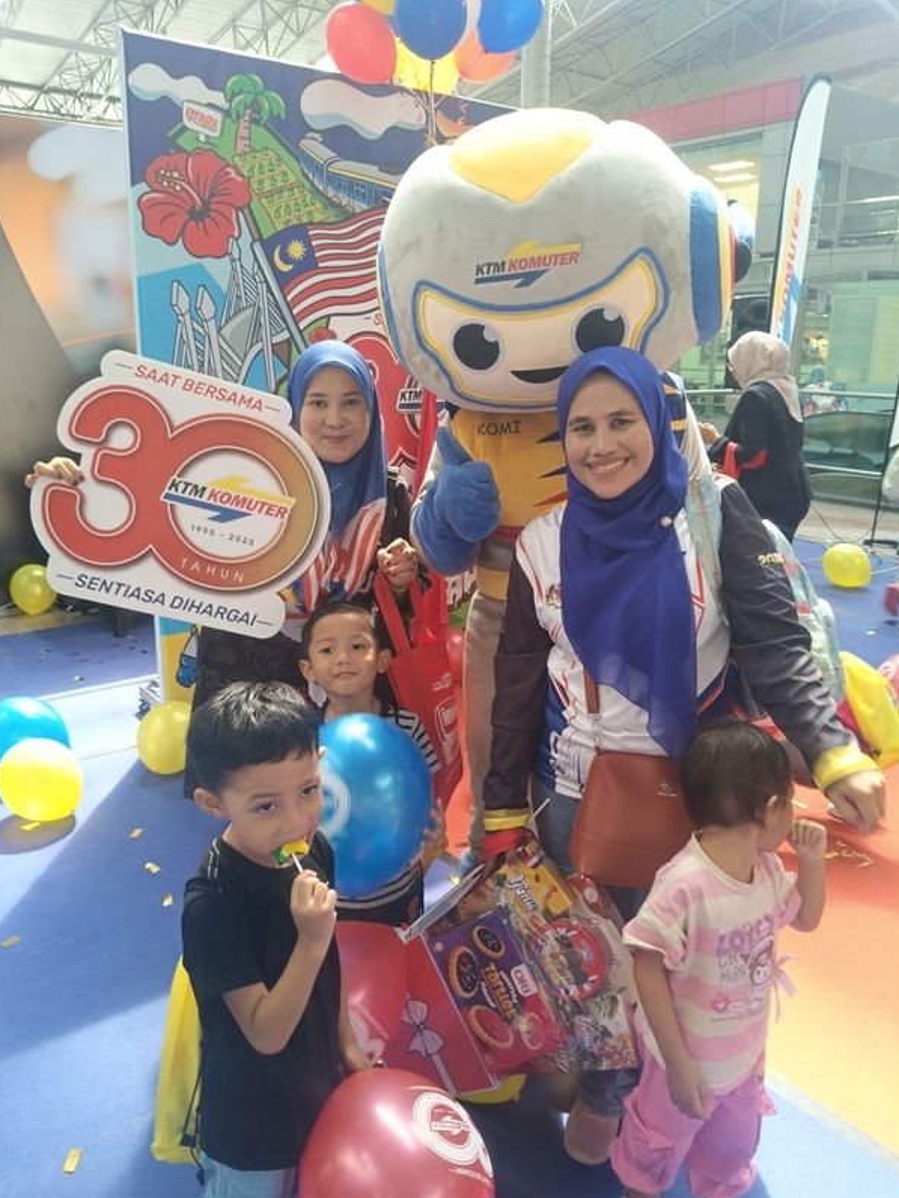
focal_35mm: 27
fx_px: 935
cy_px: 611
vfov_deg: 65.3
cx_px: 446
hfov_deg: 51.4
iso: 400
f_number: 1.8
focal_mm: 4.84
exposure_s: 1/50
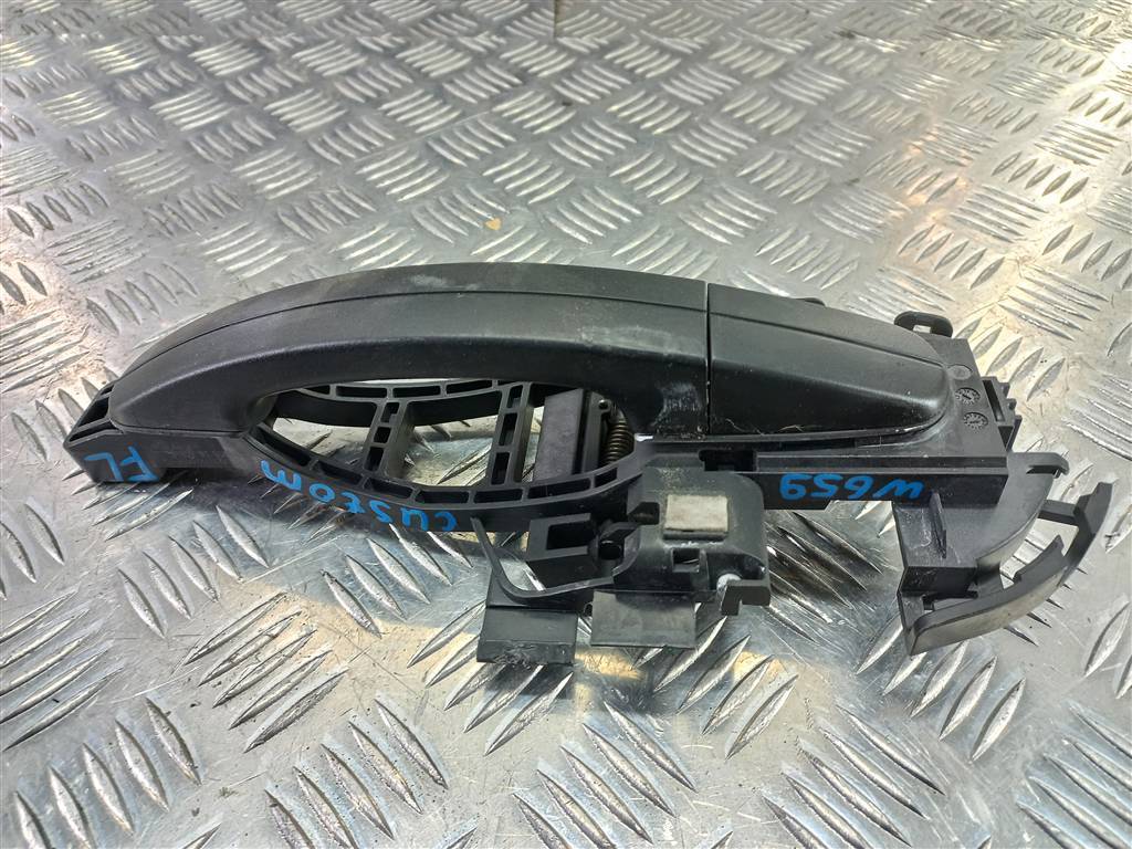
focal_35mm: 25
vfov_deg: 54.9
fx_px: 818
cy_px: 424
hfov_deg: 69.4
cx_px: 566
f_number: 1.8
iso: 125
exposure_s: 1/50
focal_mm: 4.6
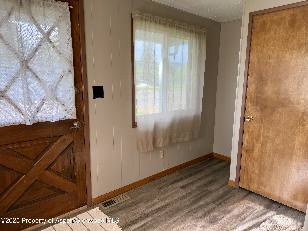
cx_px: 154
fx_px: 214
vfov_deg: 56.8
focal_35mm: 24
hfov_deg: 71.6
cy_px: 116
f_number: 1.78
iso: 100
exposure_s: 1/205
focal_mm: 6.76
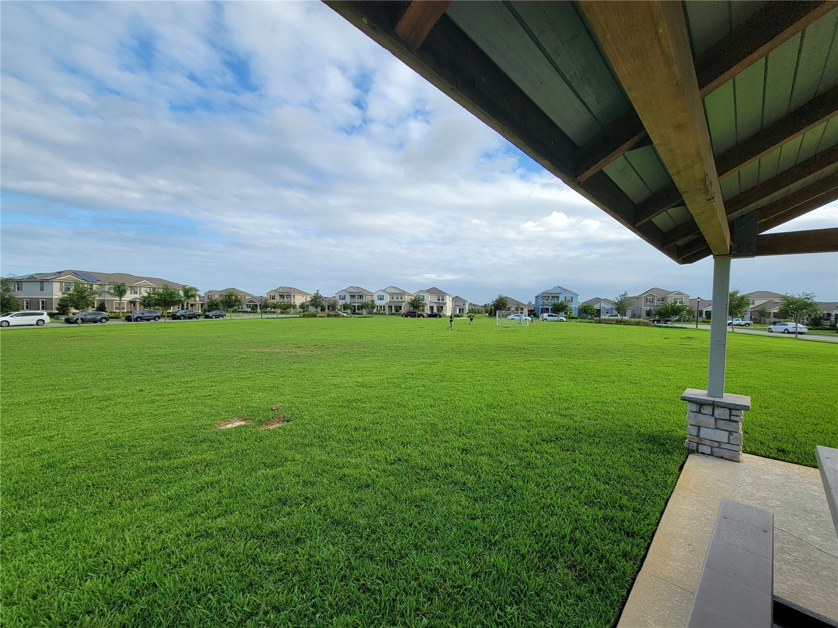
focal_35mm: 13
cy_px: 314
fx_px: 315
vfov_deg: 89.9
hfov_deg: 106.2
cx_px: 419
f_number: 2.2
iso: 50
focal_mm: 2.2
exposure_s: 1/885
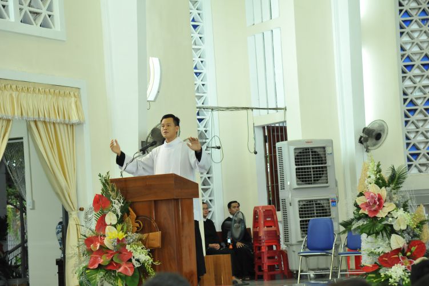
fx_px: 1429
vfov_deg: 11.4
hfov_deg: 17.1
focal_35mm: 120
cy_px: 143
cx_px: 214
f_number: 5.6
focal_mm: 120
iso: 2000
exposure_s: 1/80
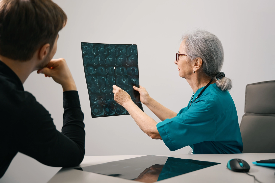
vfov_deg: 32.3
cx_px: 138
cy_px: 92
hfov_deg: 47.0
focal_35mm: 41
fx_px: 316
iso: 640
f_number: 2.8
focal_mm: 41.4
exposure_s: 1/250
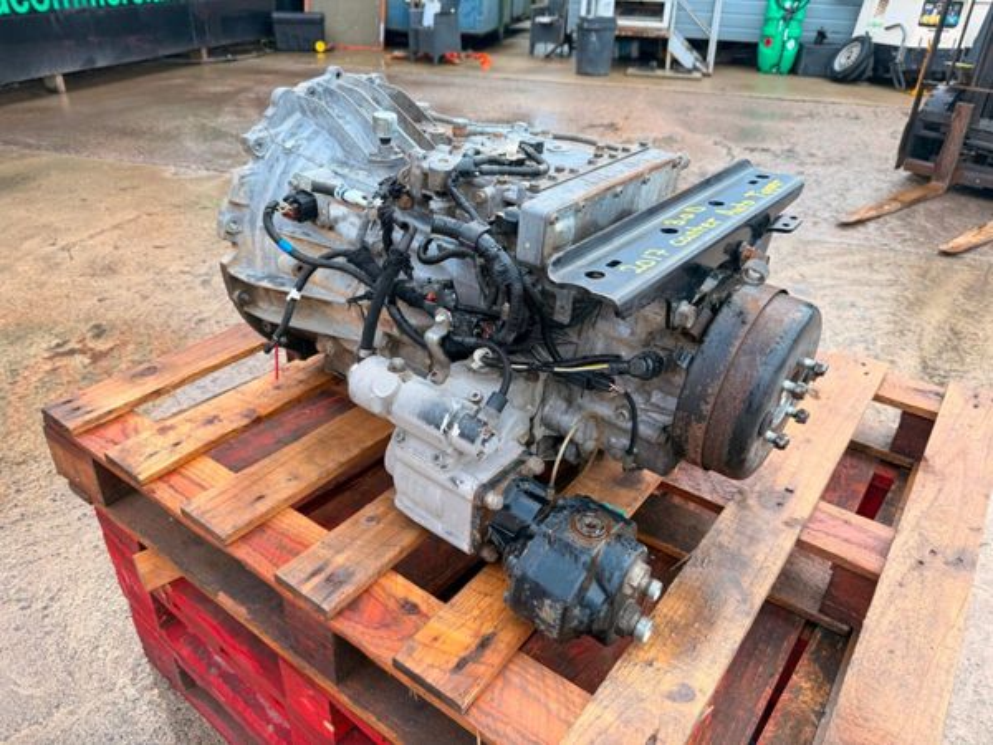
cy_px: 372
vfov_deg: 56.8
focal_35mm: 24
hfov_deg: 71.6
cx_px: 496
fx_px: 688
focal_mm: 6.76
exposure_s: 1/100
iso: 50
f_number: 1.78
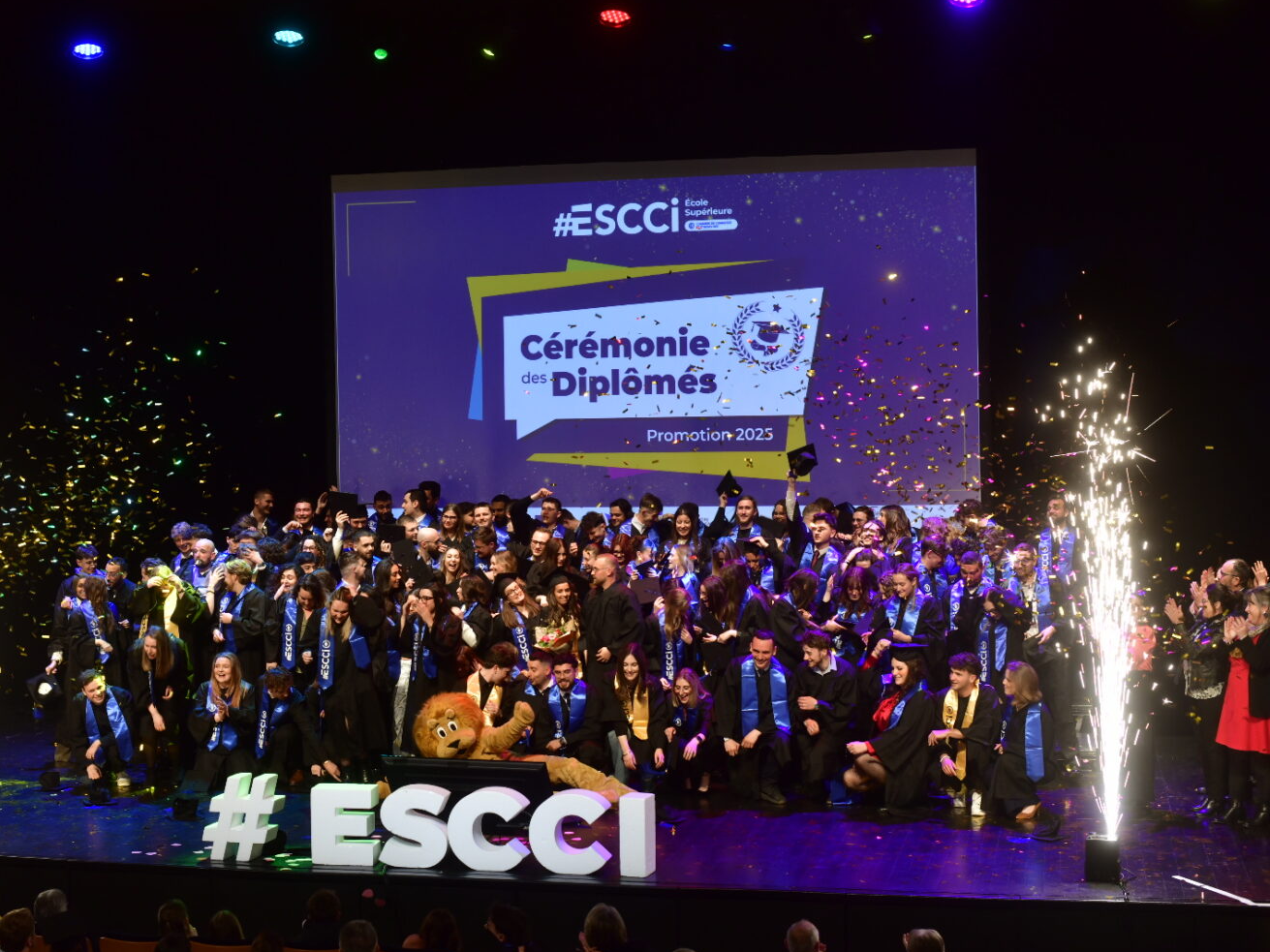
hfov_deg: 34.9
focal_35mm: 55
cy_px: 479
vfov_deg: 26.6
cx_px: 555
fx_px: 2018
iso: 450
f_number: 4
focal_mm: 50
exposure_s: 1/80
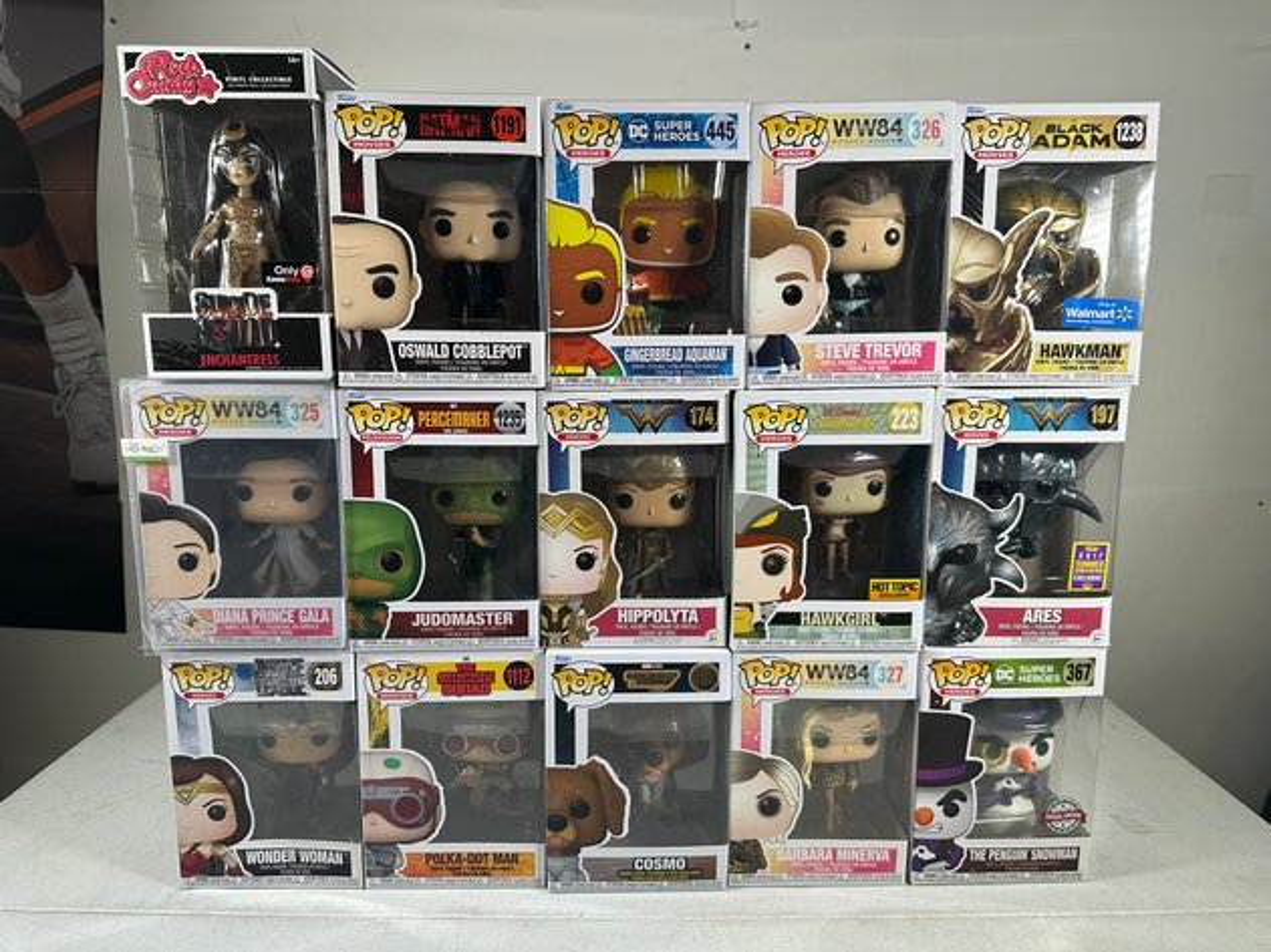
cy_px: 476
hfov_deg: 71.6
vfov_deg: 56.8
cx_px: 636
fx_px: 881
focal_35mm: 24
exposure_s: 1/120
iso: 160
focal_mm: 6.86
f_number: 1.78
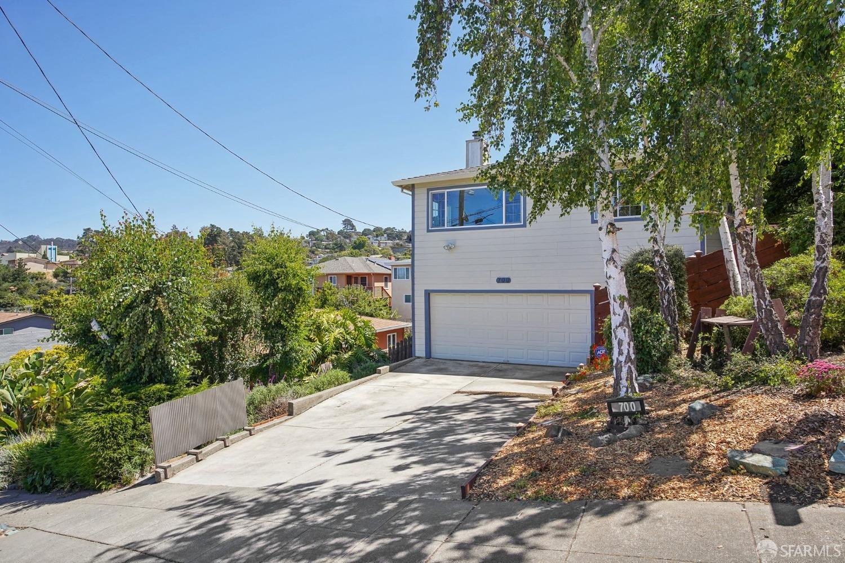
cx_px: 422
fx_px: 469
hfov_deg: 84.0
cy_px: 282
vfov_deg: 61.9
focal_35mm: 20
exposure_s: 1/500
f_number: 8
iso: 400
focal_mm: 20
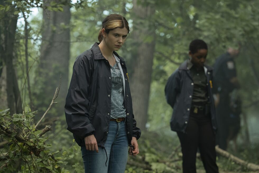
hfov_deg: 15.2
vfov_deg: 10.2
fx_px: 971
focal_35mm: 135
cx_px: 130
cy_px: 86
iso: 1600
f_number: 3.5
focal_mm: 135
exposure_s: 1/200
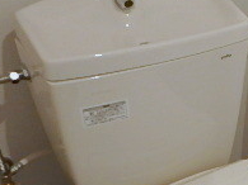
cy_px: 133
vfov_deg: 21.2
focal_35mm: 69
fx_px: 494
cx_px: 388
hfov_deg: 22.3
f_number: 3.5
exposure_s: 1/40
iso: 200
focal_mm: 3.7
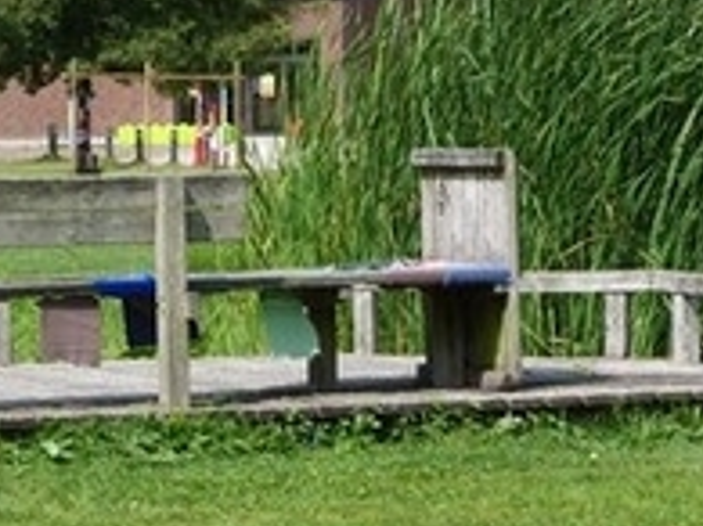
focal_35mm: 188
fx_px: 3816
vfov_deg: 7.9
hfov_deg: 10.5
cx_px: 162
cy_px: 407
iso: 80
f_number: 5
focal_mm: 11
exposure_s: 1/250
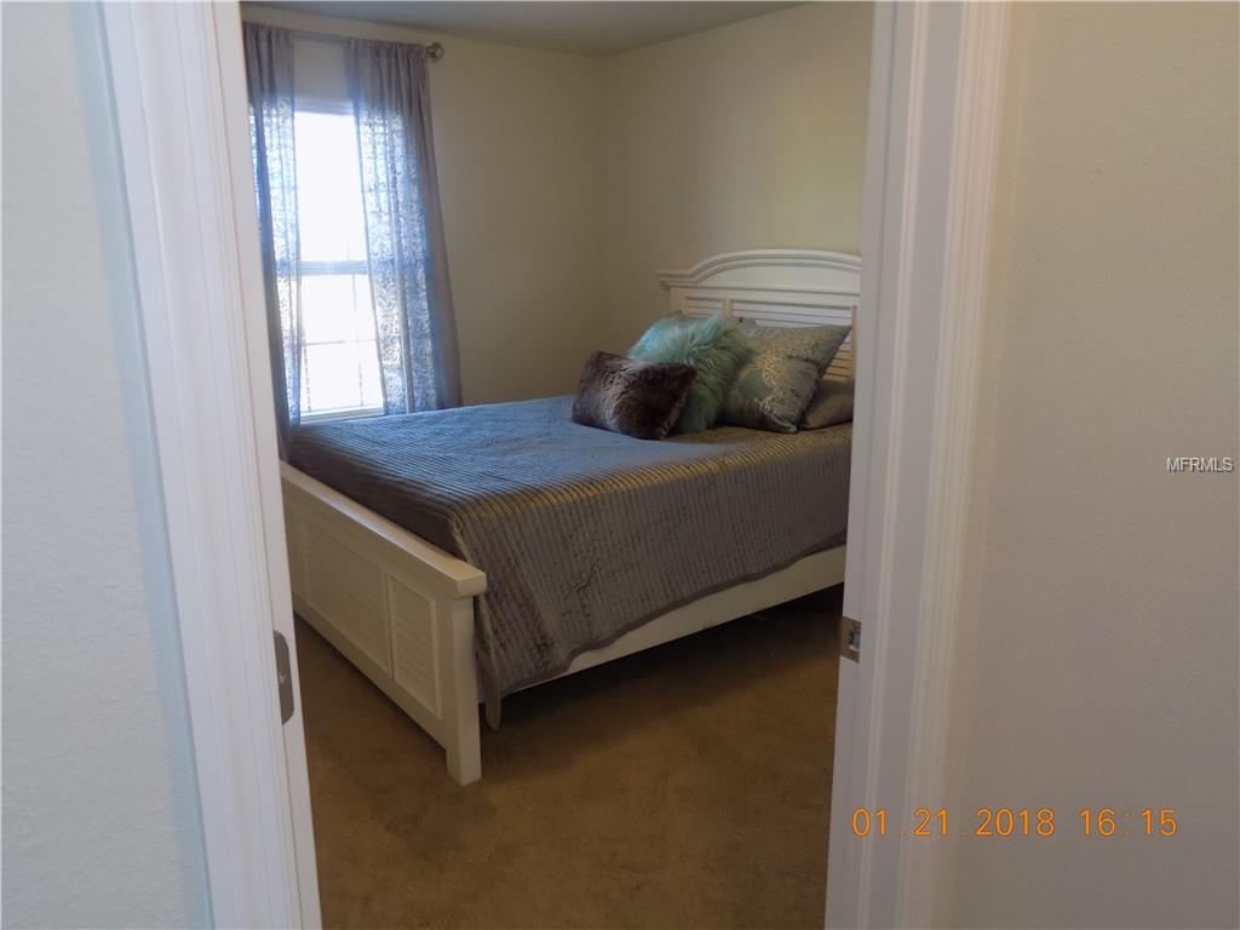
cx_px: 620
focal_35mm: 24
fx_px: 860
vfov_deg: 56.8
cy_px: 465
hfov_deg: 71.6
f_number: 3.1
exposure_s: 1/30
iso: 250
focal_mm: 4.3
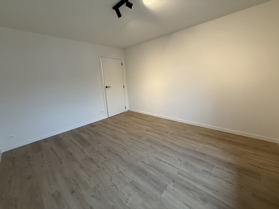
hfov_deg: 102.1
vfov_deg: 85.7
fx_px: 113
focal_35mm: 14
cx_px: 140
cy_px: 104
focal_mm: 2.22
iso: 250
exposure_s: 1/99
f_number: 2.2
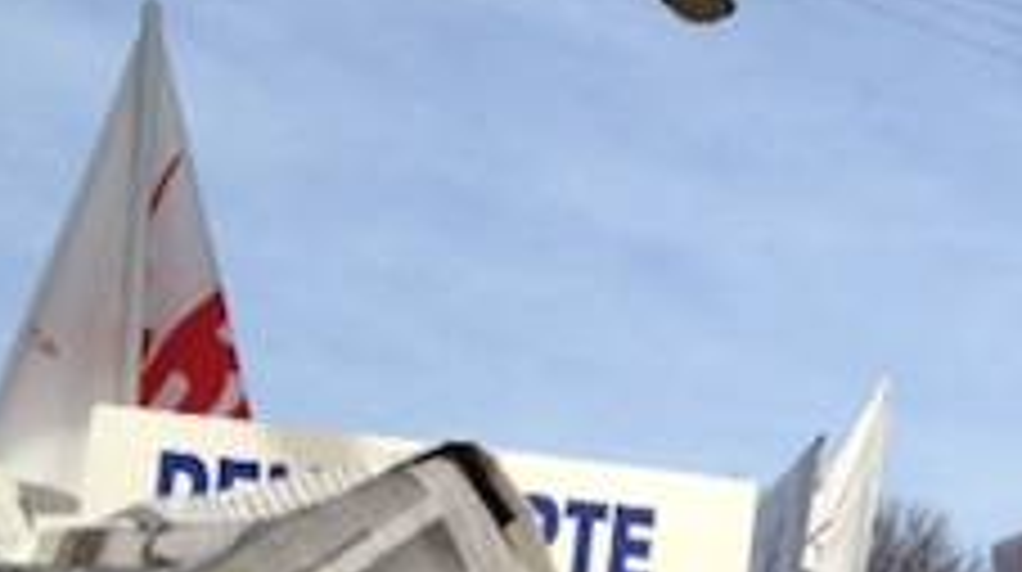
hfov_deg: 19.5
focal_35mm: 101
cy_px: 838
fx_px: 2734
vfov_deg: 11.5
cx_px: 1333
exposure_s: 1/1416
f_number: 2.4
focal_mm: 4.28
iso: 64
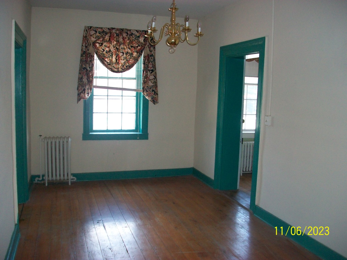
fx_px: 341
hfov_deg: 54.0
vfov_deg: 41.8
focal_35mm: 34
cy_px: 130
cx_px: 174
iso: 120
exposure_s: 1/60
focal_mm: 5.7
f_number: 2.8
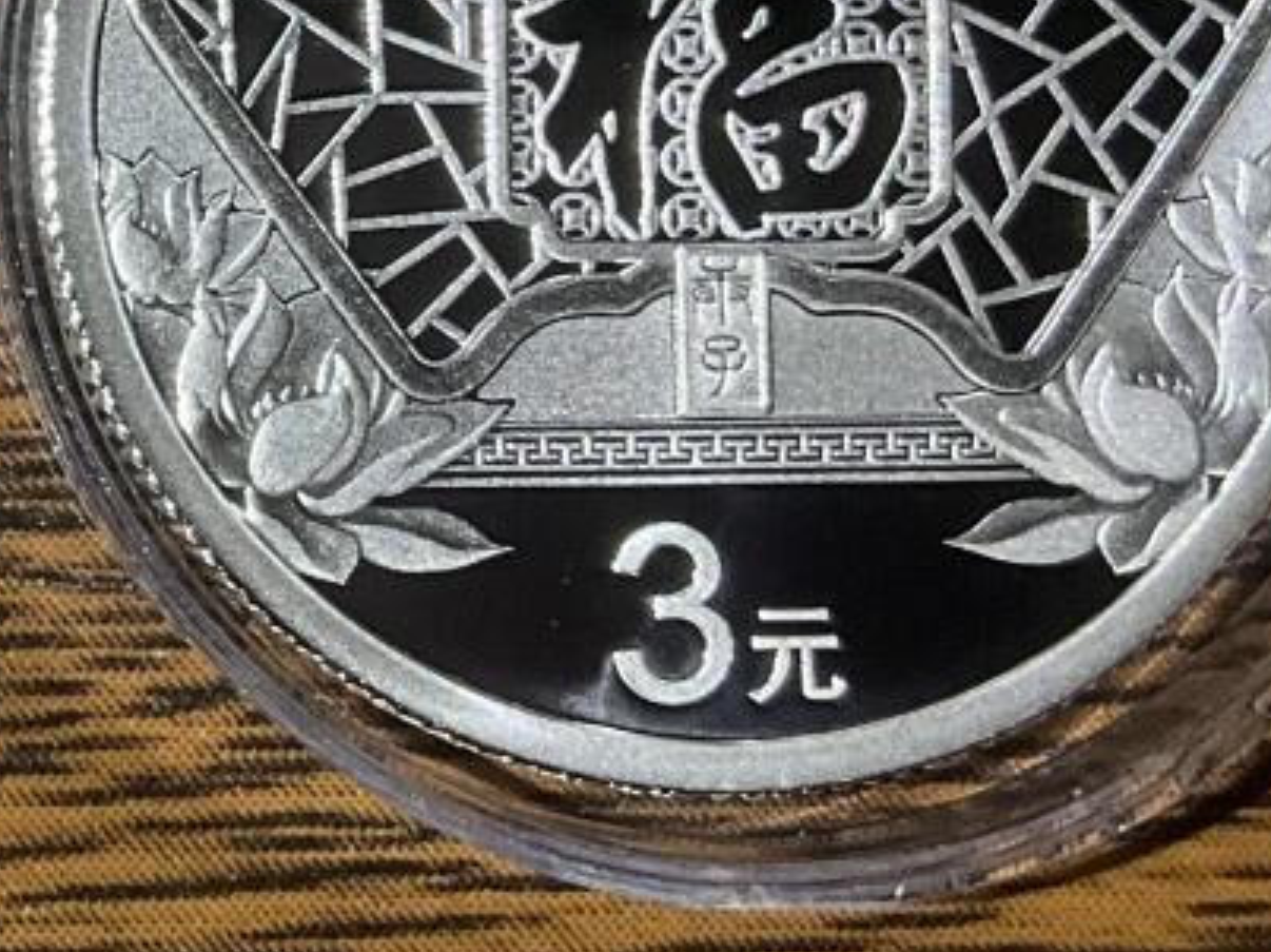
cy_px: 152
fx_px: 3706
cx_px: -364
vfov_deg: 14.5
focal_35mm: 101
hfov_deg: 18.2
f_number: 1.8
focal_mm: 3
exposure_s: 1/60
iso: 80
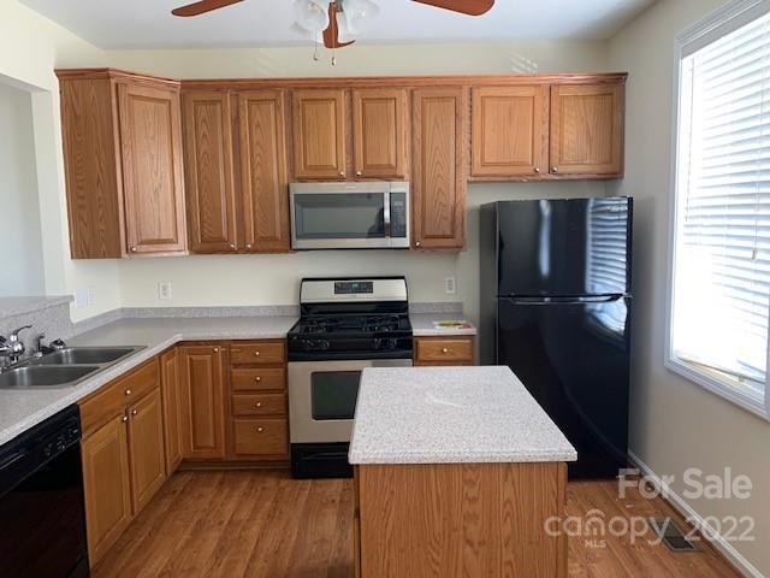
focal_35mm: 26
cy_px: 289
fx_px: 578
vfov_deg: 53.1
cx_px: 385
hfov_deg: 67.3
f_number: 1.8
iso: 250
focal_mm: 4.25
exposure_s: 1/60
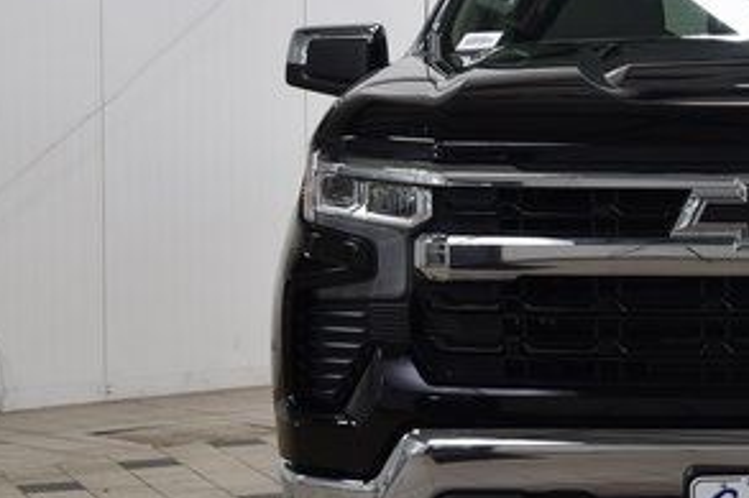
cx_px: 762
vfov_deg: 11.6
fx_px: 2454
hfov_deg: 16.9
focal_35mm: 118
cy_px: 155
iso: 400
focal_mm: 36
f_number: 6.3
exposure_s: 1/20
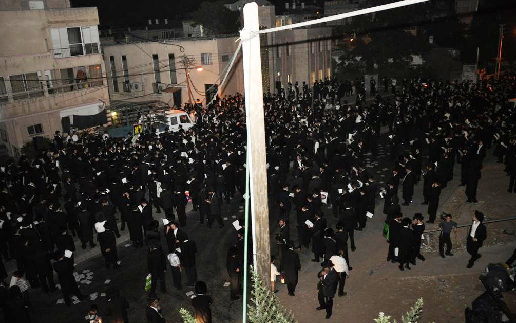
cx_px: 254
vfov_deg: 44.5
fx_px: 394
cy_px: 150
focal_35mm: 28
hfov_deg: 66.5
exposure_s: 1/60
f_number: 4
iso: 800
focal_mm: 18
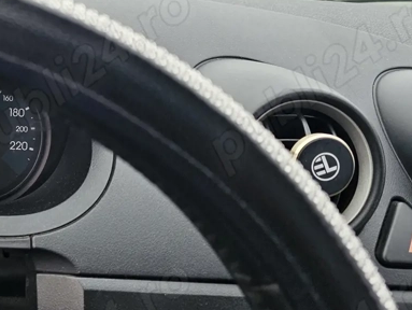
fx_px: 715
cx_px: -53
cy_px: 97
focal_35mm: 60
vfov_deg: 24.3
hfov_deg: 28.8
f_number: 1.7
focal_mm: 6.3
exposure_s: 1/100
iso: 12
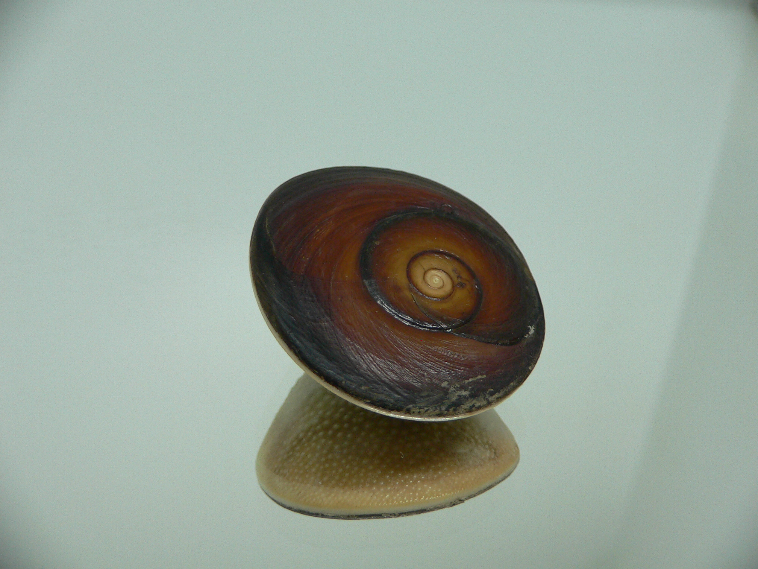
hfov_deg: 52.6
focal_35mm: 35
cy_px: 284
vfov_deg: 40.7
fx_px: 766
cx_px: 379
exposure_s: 1/60
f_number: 2.8
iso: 150
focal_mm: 4.6
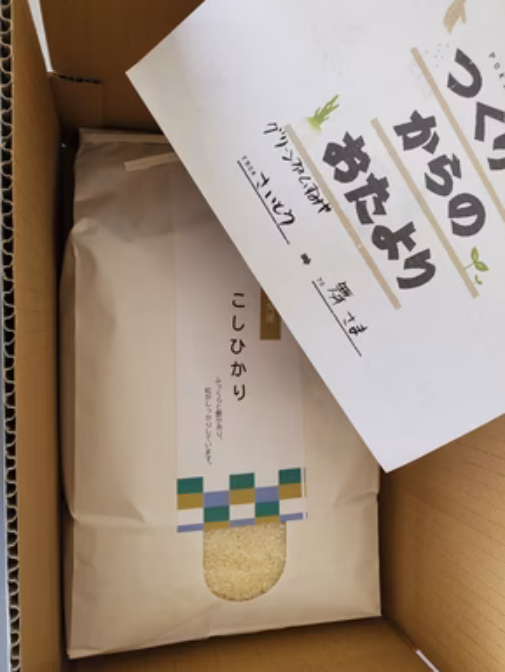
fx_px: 525
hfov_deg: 51.4
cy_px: 340
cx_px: 248
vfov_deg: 65.3
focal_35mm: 27
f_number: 2.4
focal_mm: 4.3
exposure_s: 1/100
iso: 125
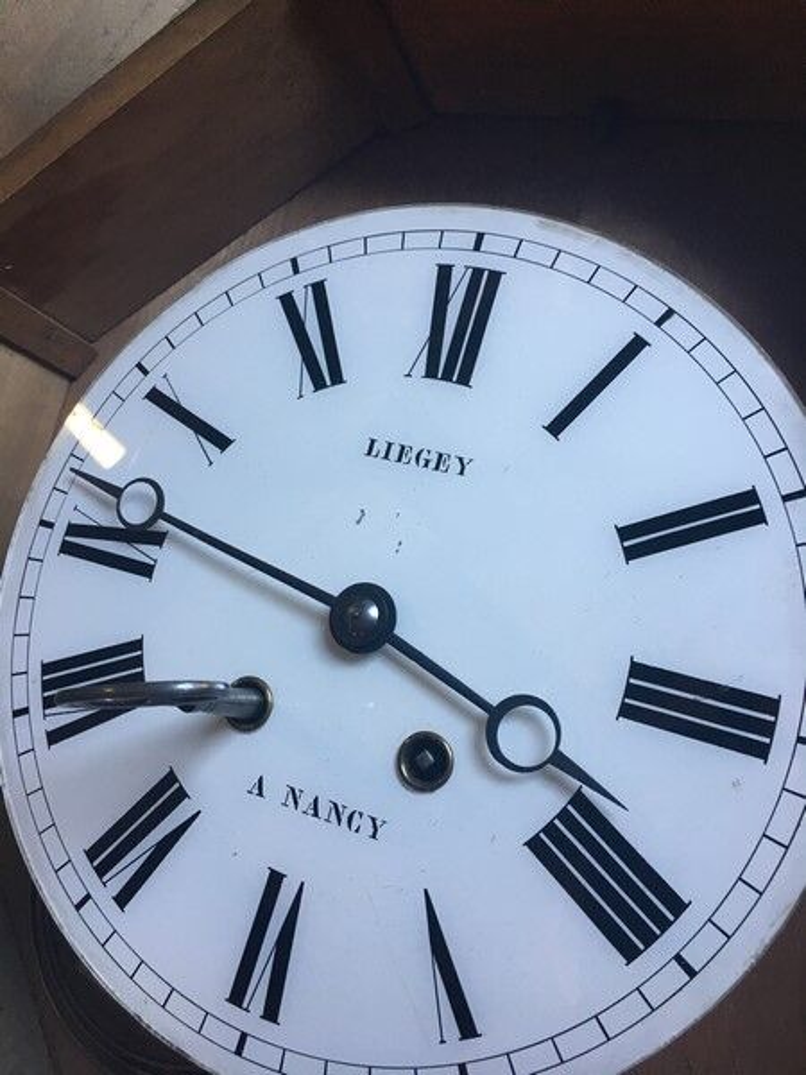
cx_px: 403
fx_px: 900
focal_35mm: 29
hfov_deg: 48.2
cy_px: 538
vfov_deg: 61.7
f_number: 2.2
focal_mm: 4.15
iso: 50
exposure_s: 1/33
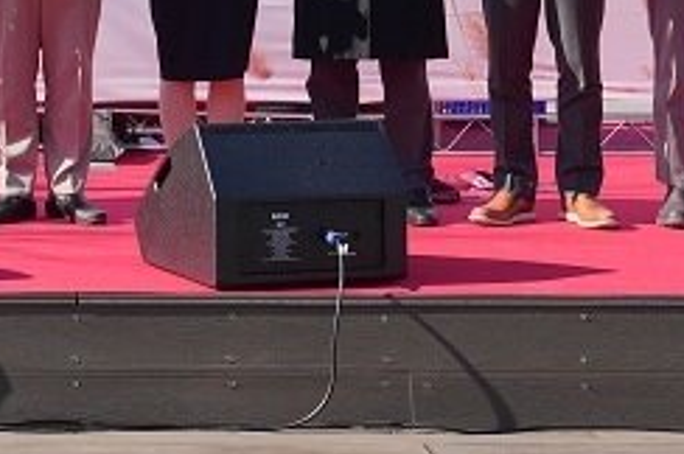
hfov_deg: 16.7
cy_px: -291
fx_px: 2258
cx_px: -81
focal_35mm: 119
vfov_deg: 10.9
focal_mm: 29
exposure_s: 1/500
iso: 100
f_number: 5.6
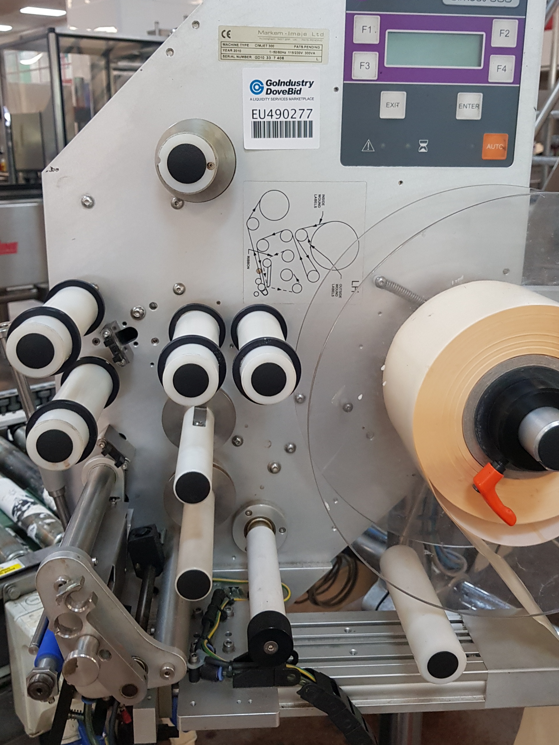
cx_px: 274
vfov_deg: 55.3
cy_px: 343
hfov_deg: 42.9
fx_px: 711
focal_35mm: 33
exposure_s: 1/33
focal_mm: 4.3
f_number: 1.7
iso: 200
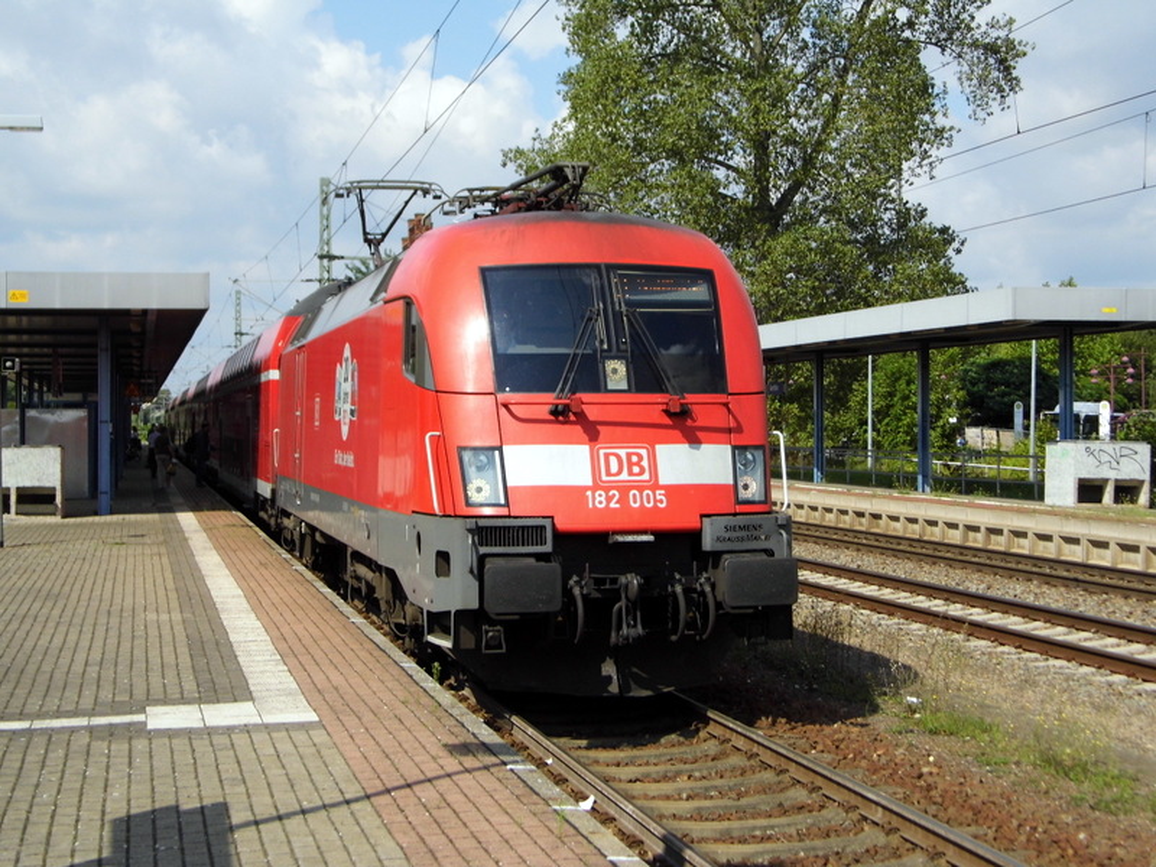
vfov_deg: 25.2
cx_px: 578
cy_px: 434
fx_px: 1937
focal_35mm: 58
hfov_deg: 33.2
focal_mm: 10.4
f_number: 3.9
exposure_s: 1/899
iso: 100
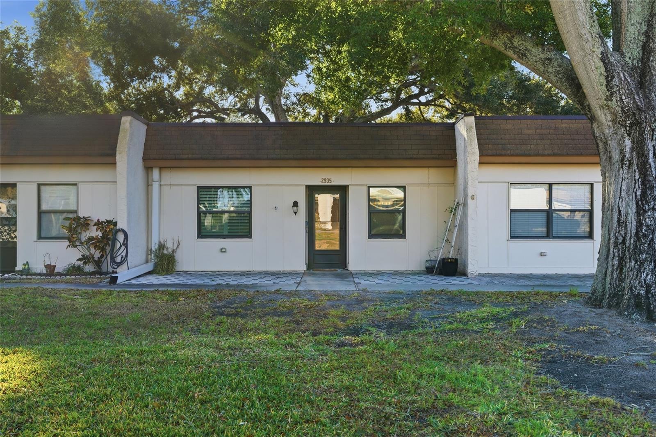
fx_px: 637
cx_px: 328
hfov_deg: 54.5
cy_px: 218
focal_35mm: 35
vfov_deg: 37.8
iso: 100
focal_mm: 35
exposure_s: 1/200
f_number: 8
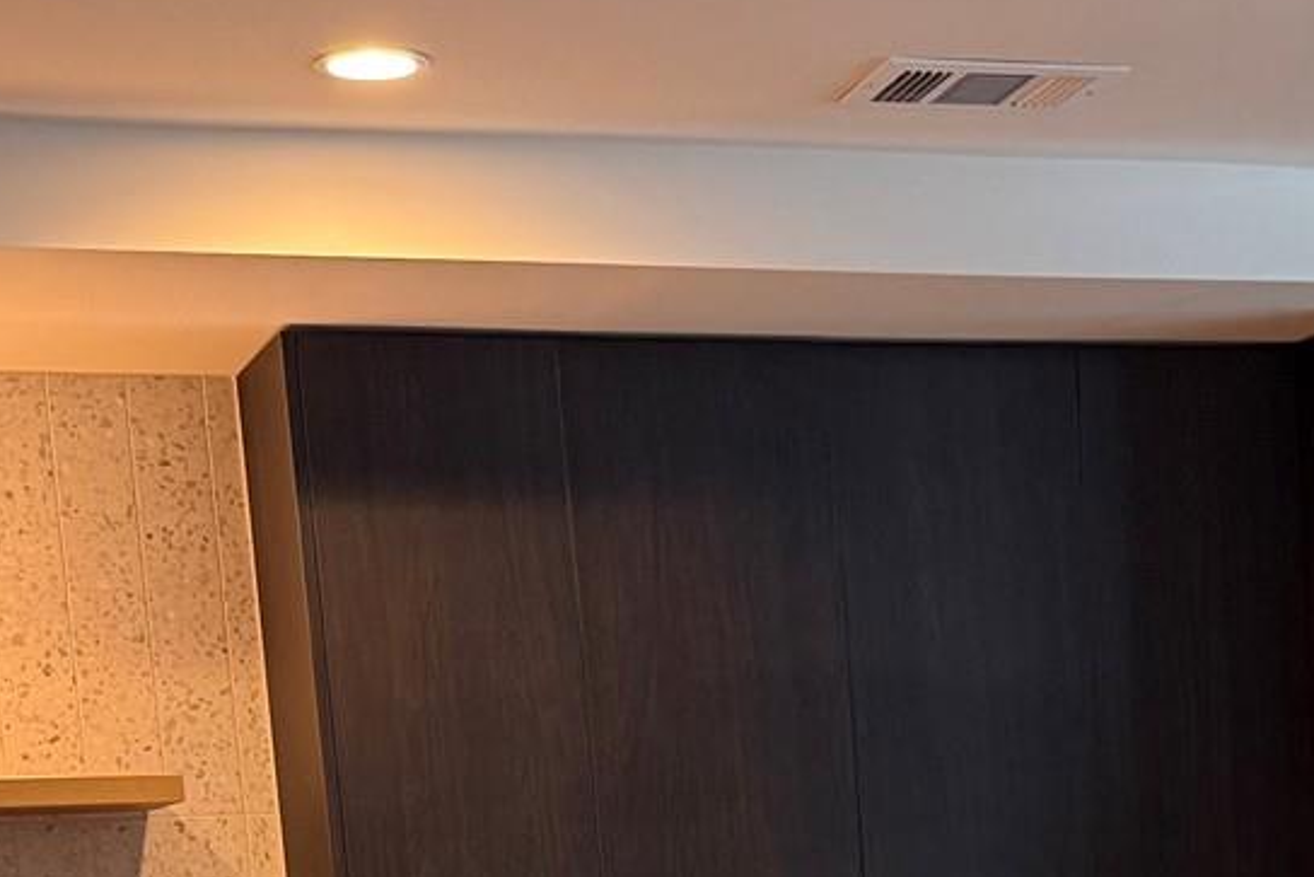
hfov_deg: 21.4
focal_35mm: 94
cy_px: 1433
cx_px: 1082
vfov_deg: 13.5
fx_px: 3432
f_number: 1.78
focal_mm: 6.76
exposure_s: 1/60
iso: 250
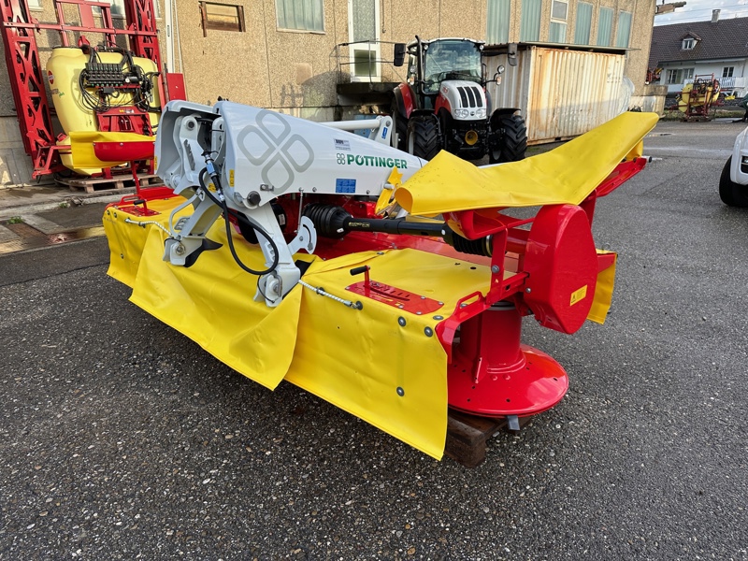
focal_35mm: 24
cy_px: 280
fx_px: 519
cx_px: 374
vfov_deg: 56.8
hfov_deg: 71.6
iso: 80
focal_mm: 6.86
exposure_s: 1/694
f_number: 1.78
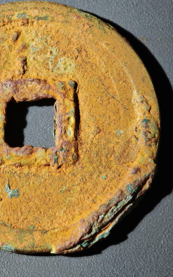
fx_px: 1304
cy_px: 147
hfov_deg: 7.6
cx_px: 33
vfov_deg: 12.1
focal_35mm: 173
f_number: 2
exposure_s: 1/100
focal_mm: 9
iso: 250
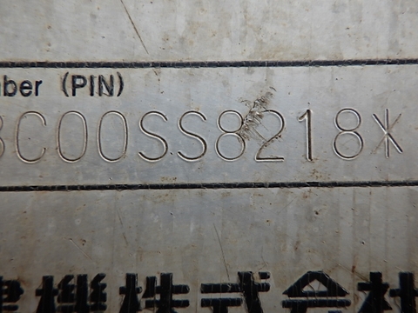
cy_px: 156
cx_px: 209
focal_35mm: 34
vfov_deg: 41.8
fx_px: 411
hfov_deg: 54.0
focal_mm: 6.1
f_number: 3.8
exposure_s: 1/160
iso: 125
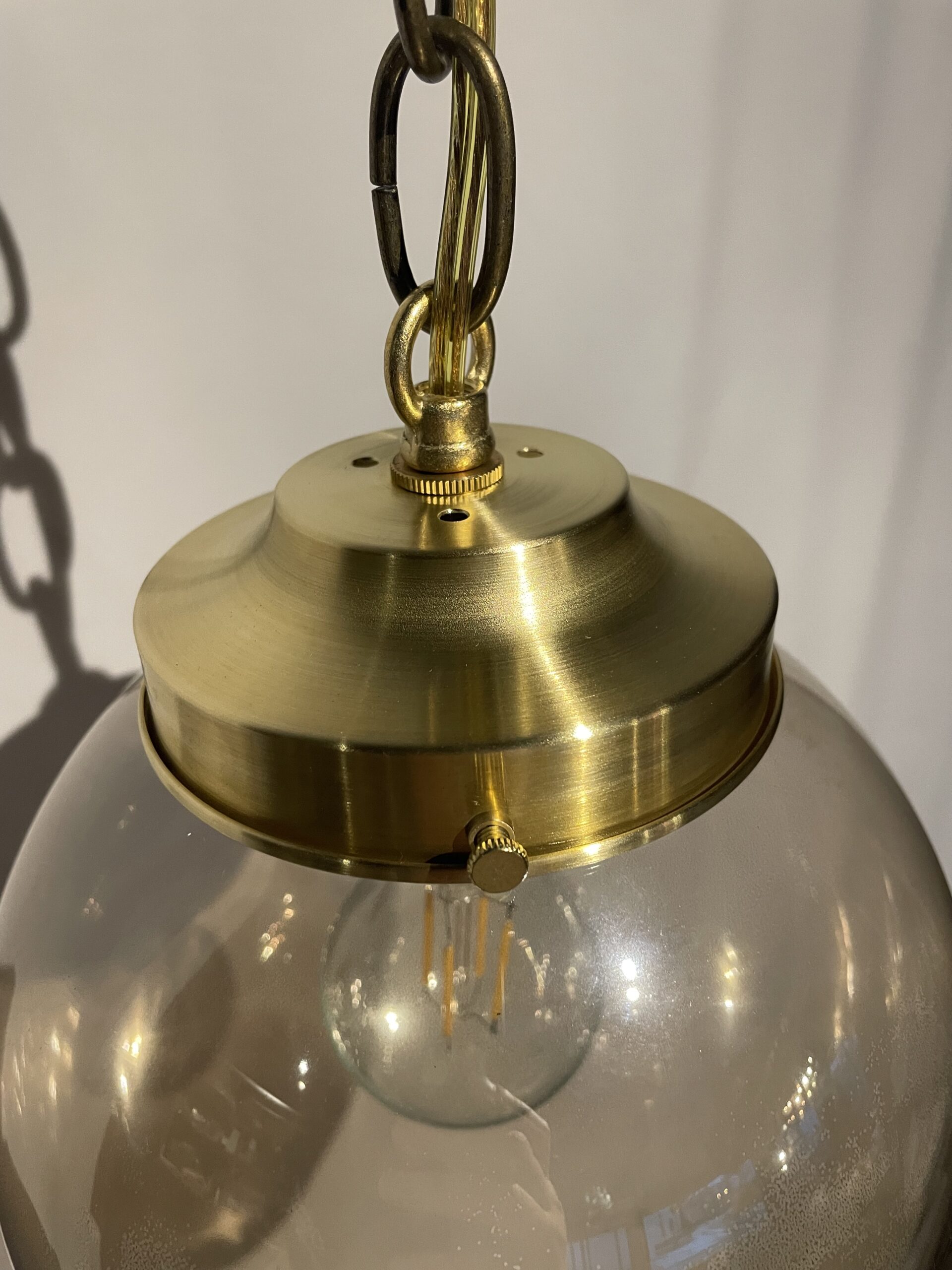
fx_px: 953
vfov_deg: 67.3
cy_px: 635
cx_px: 476
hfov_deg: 53.1
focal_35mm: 26
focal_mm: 4.2
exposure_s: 1/50
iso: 200
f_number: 1.6
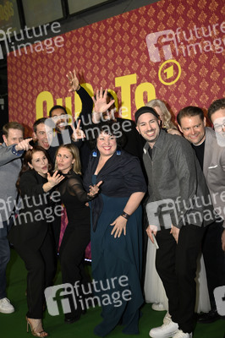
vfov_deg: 50.7
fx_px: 357
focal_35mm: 38
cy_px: 169
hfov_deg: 35.0
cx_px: 112
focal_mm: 38
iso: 250
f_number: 4
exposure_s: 1/200
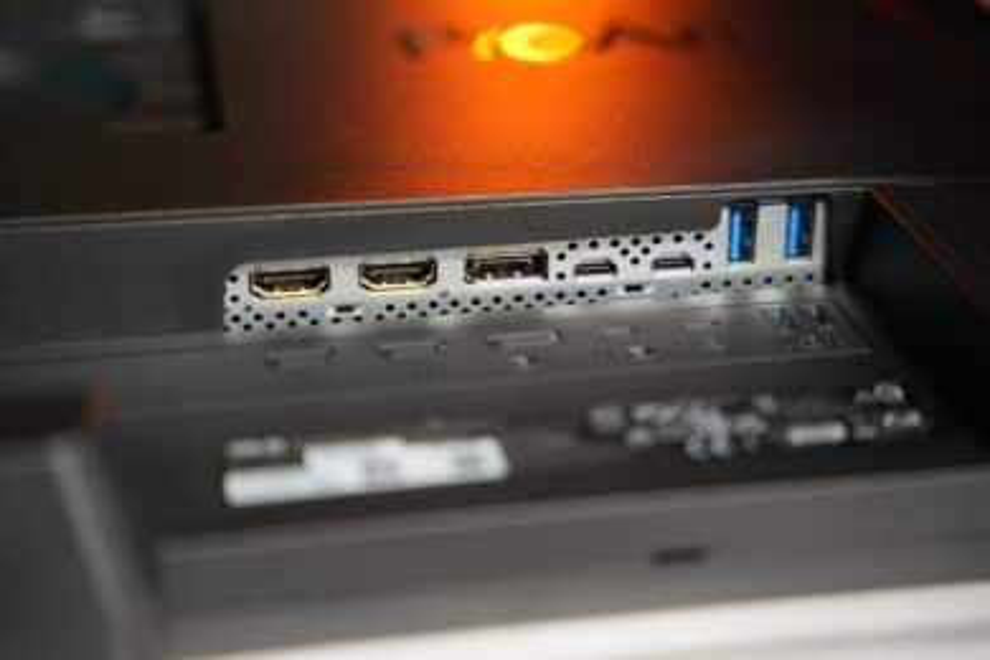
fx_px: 1925
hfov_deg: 28.8
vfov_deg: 19.5
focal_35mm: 70
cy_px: 330
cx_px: 495
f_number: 2.8
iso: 100
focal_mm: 70
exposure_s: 1/80
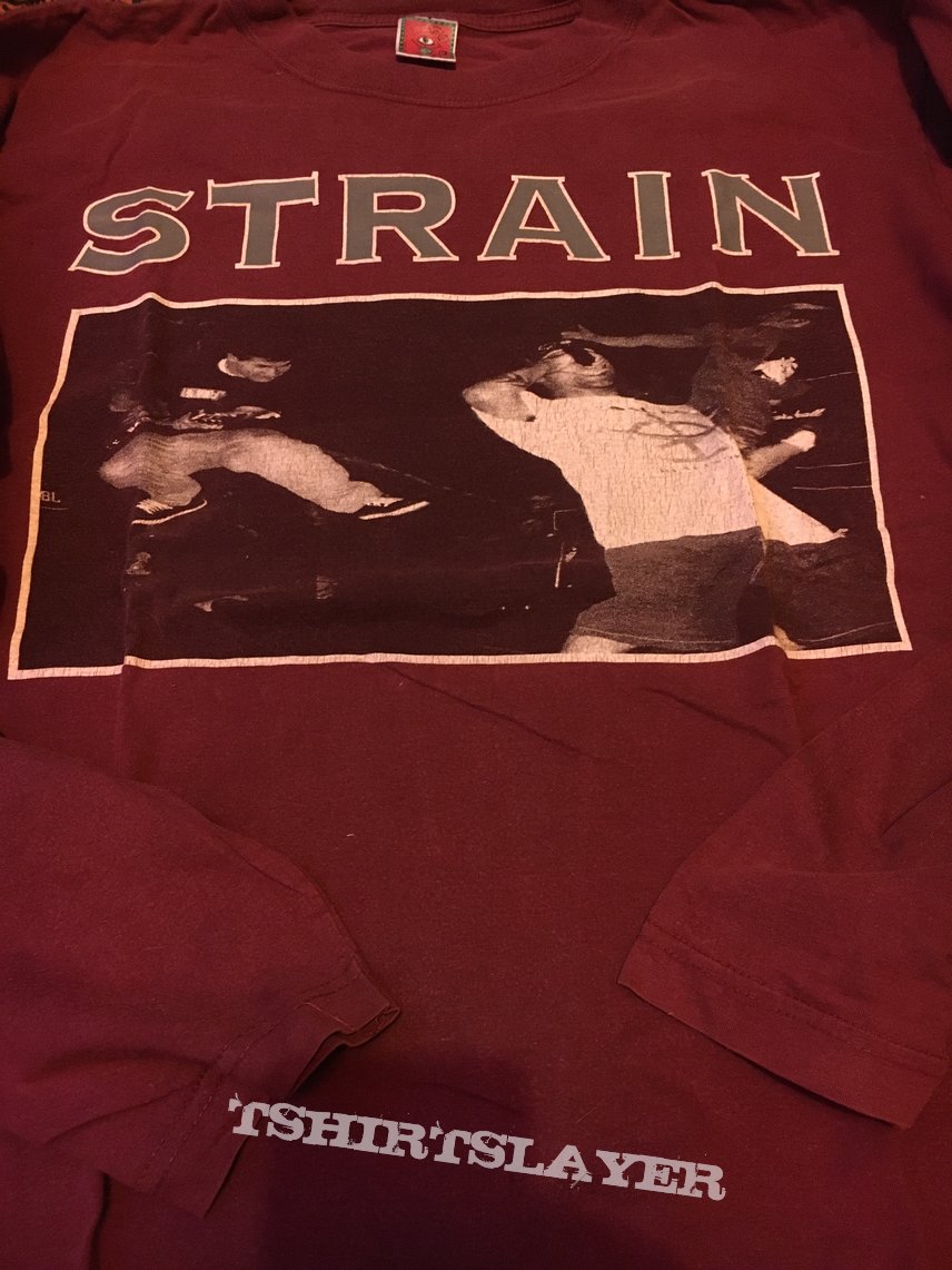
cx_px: 476
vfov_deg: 61.7
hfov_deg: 48.2
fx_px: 1063
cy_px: 635
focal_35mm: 29
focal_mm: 4.15
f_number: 2.2
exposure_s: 1/17
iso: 400
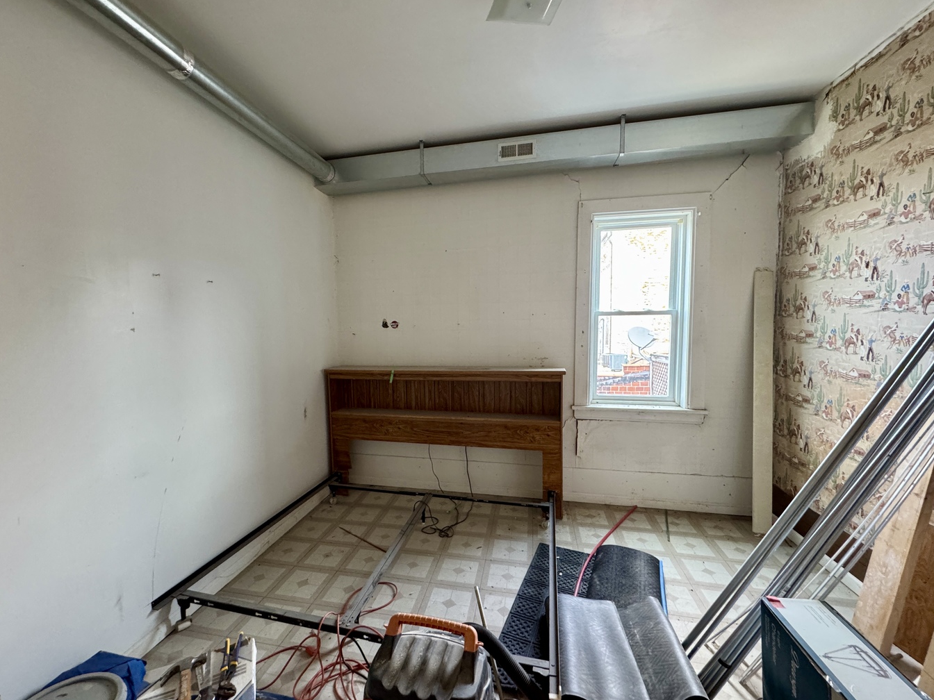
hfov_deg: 98.1
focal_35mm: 15
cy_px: 361
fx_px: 405
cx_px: 439
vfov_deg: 81.7
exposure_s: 1/60
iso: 400
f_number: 2.2
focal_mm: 2.22
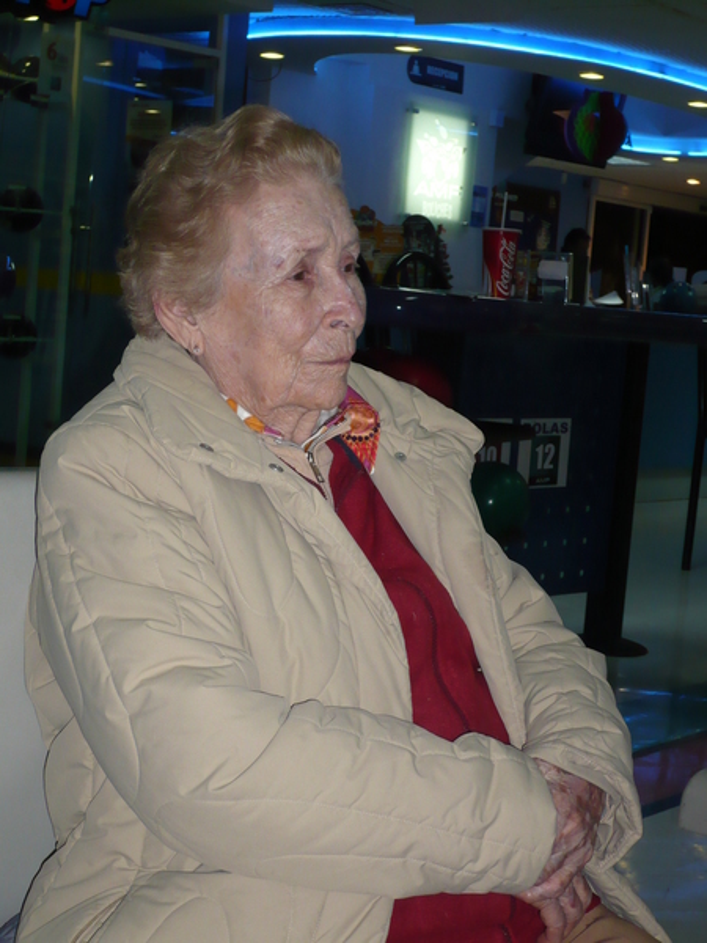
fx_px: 1906
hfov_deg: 21.0
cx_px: 354
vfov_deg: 27.8
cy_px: 472
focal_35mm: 70
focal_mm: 11.5
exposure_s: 1/30
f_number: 4
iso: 200
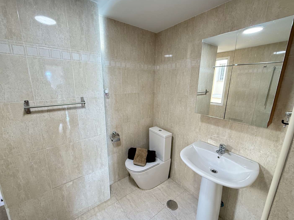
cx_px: 144
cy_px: 112
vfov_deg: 81.7
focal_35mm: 15
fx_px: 127
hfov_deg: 98.2
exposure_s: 1/100
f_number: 2.2
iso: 400
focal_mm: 2.22
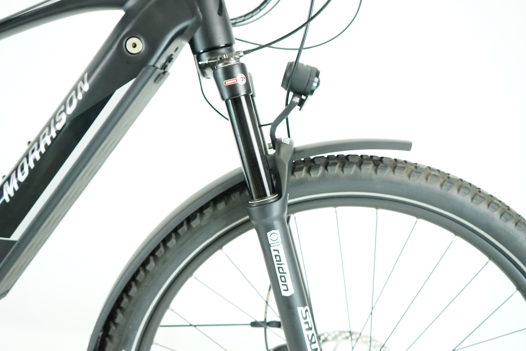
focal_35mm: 34
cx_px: 256
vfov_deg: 38.9
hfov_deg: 55.8
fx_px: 497
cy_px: 171
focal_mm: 33
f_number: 4
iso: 2500
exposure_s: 1/200
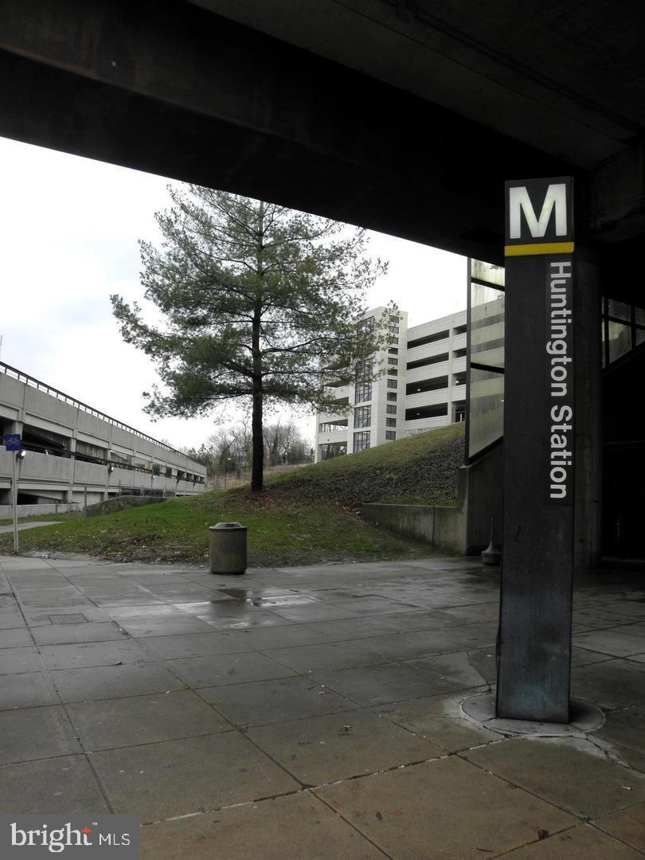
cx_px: 322
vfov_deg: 67.3
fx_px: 646
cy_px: 430
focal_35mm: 26
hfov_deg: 53.1
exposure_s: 1/60
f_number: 5.6
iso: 64
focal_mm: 4.6
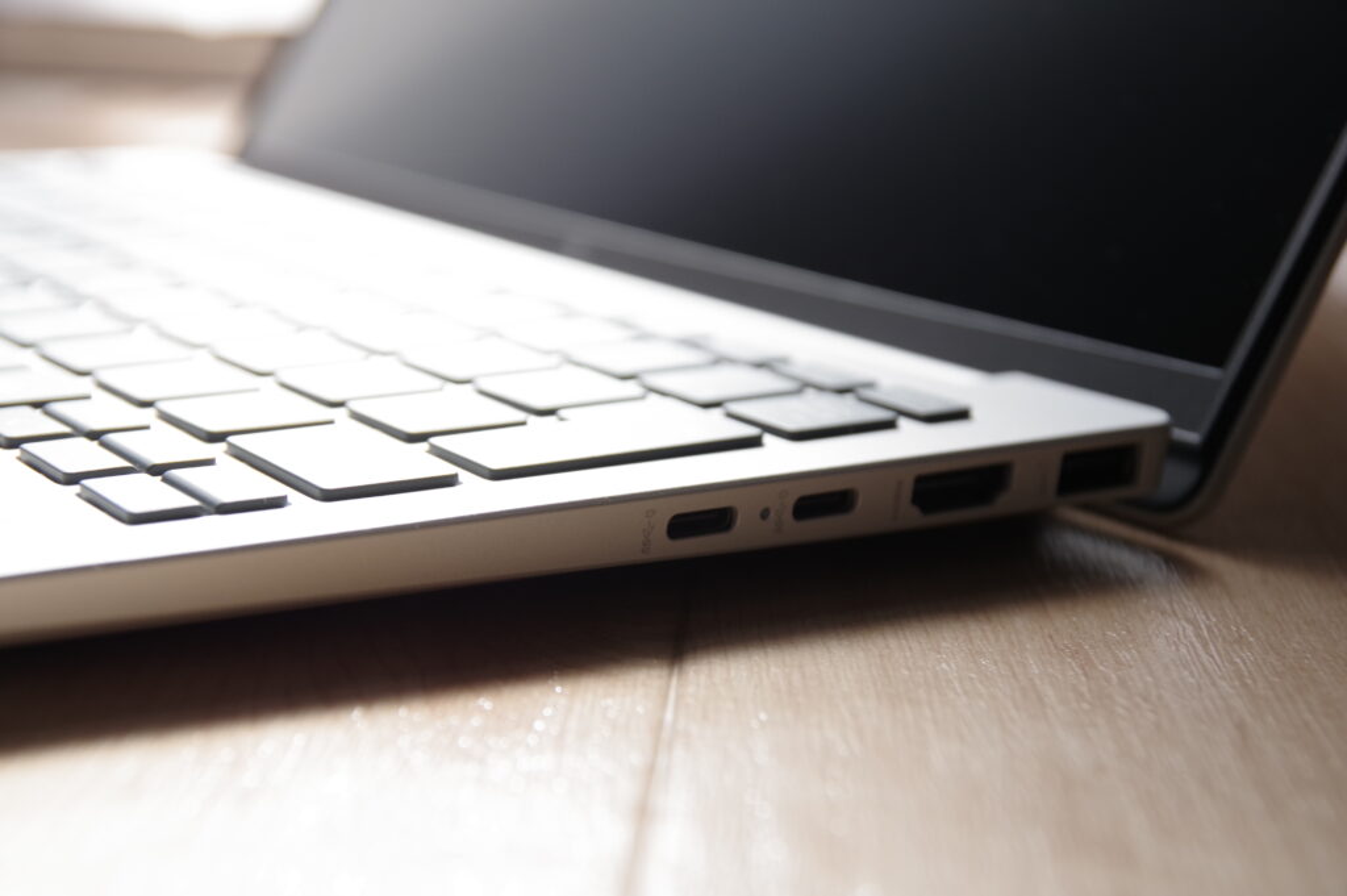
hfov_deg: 28.1
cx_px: 674
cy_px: 448
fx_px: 2692
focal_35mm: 72
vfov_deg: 18.9
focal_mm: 48
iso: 400
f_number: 5.6
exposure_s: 1/100
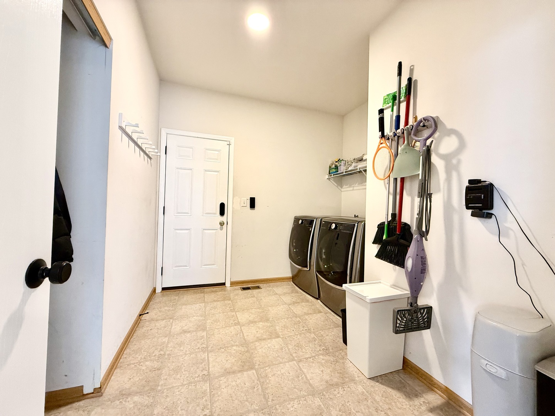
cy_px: 208
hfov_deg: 102.1
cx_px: 278
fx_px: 224
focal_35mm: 14
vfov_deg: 85.7
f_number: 2.2
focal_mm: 2.22
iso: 320
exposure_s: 1/60
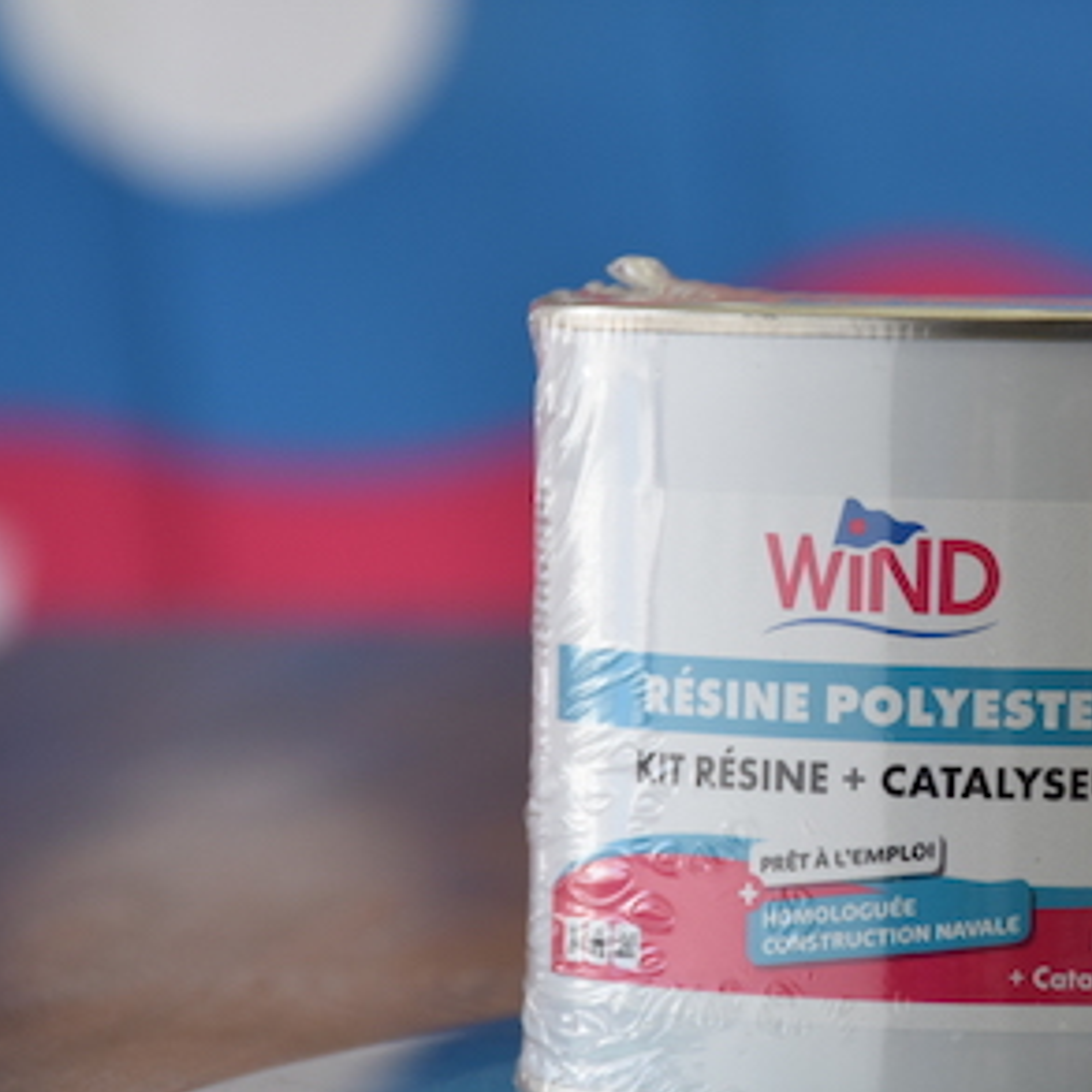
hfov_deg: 6.0
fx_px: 10455
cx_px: 909
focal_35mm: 293
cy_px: 520
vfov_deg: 6.0
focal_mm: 105
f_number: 5.6
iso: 320
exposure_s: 1/125
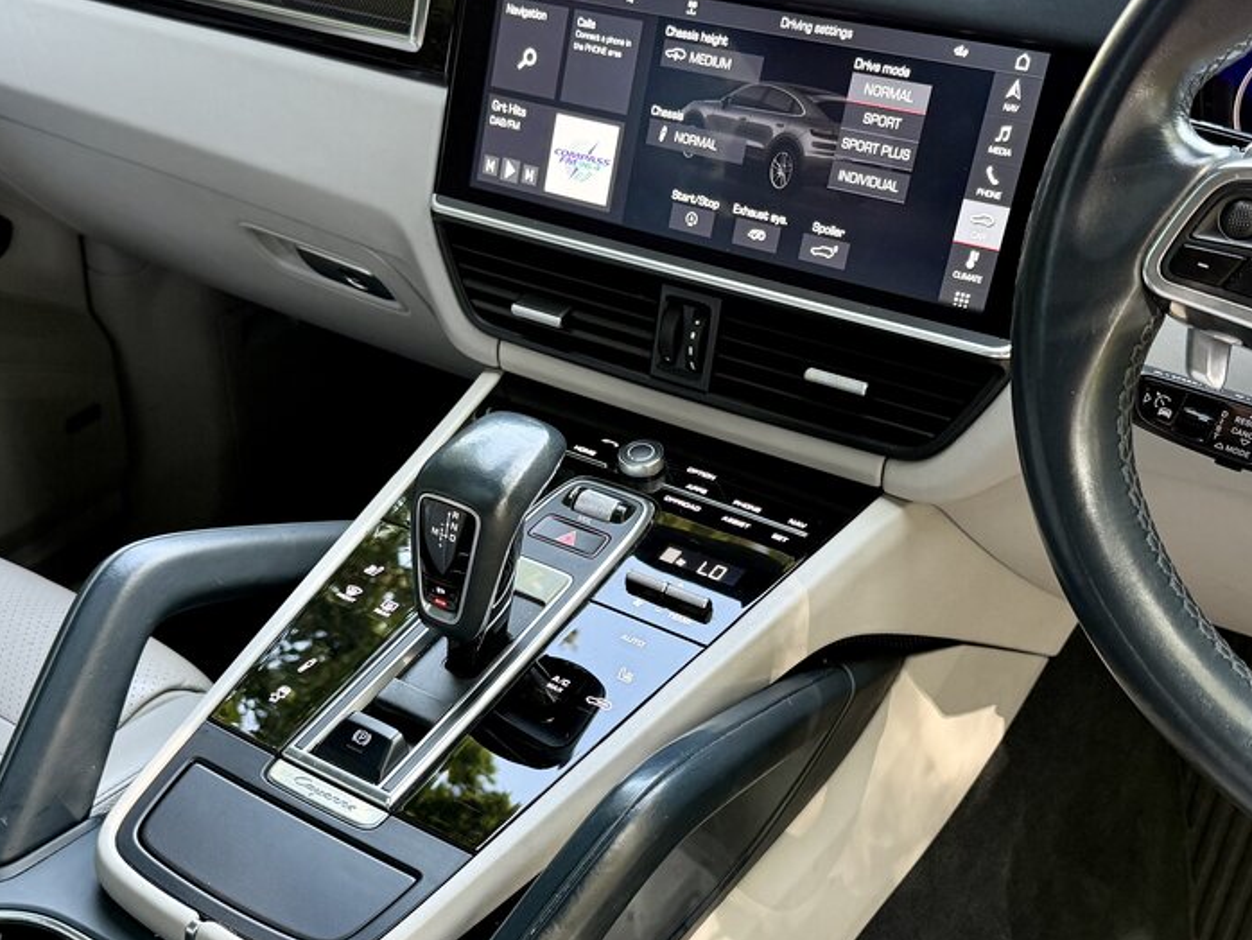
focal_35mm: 44
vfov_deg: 32.8
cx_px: 626
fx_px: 1592
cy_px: 545
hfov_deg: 42.9
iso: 200
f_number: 1.78
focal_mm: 6.76
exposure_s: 1/96
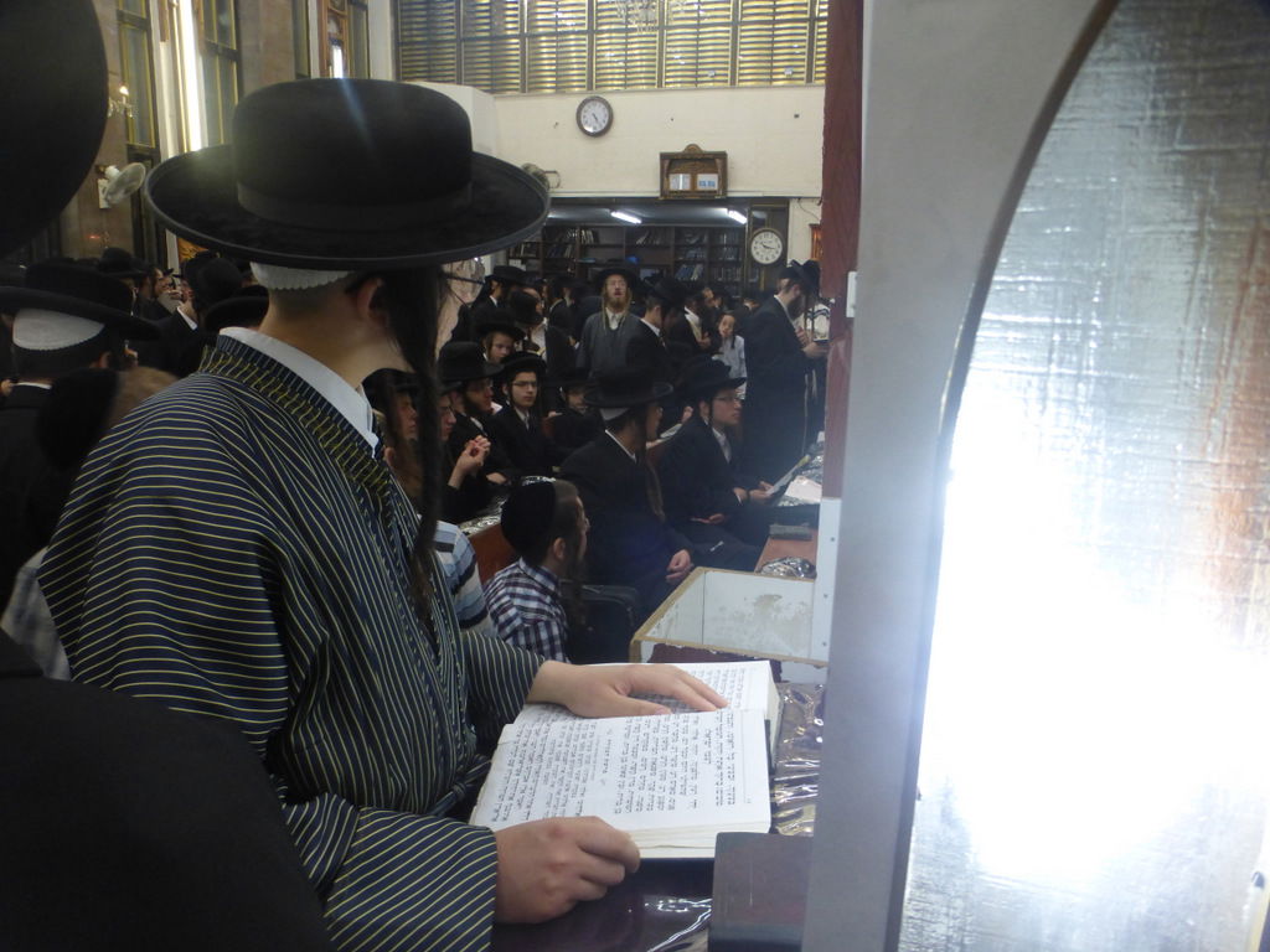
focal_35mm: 25
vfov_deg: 54.9
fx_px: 917
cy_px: 476
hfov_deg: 69.4
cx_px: 635
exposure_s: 1/60
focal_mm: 4.3
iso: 250
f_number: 3.3
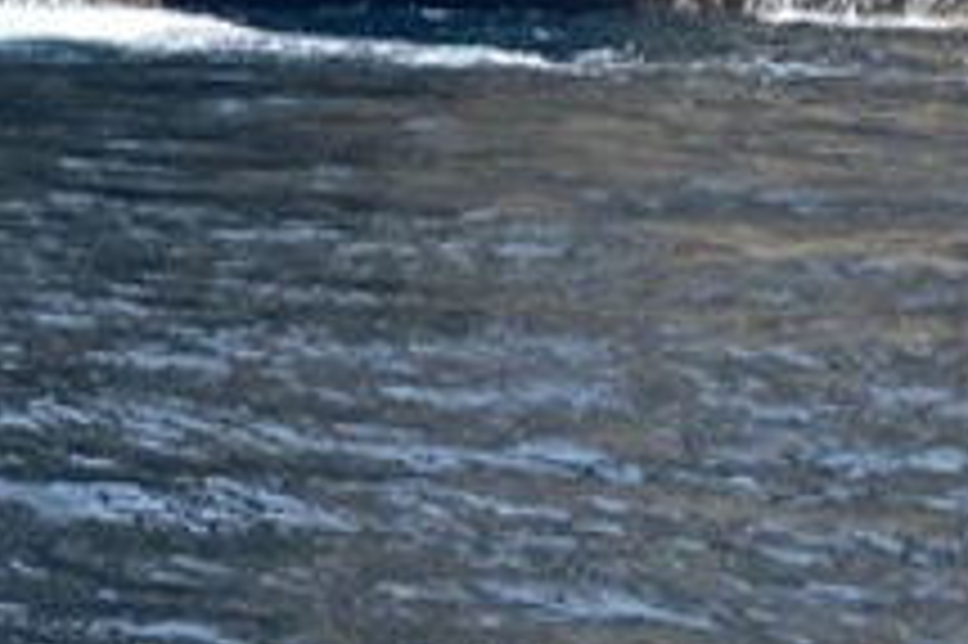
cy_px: -297
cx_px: -1733
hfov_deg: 10.1
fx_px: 4326
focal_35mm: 161
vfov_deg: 8.3
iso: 32
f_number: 1.8
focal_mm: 4.25
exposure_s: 1/2141
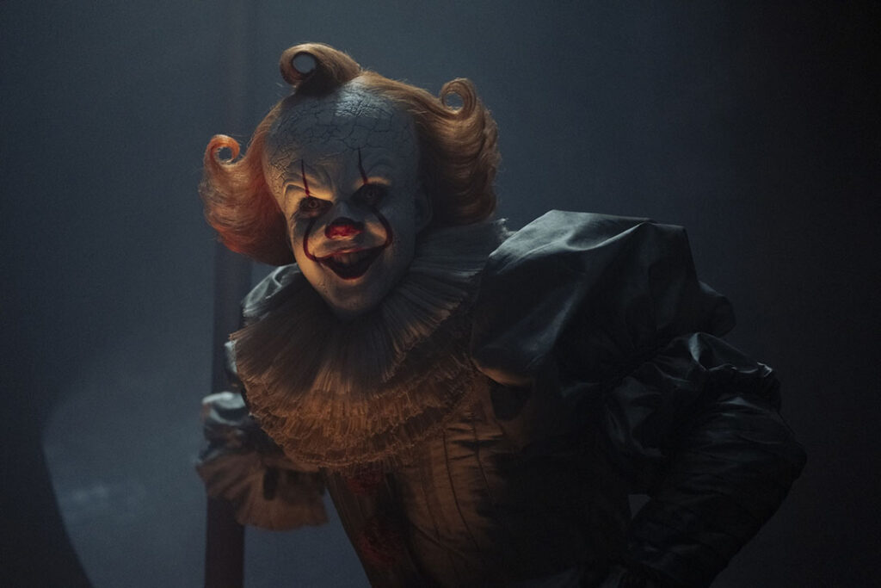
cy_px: 294
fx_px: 1836
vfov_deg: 18.2
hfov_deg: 27.0
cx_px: 440
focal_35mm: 75
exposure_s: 1/250
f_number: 2
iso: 3200
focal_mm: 50
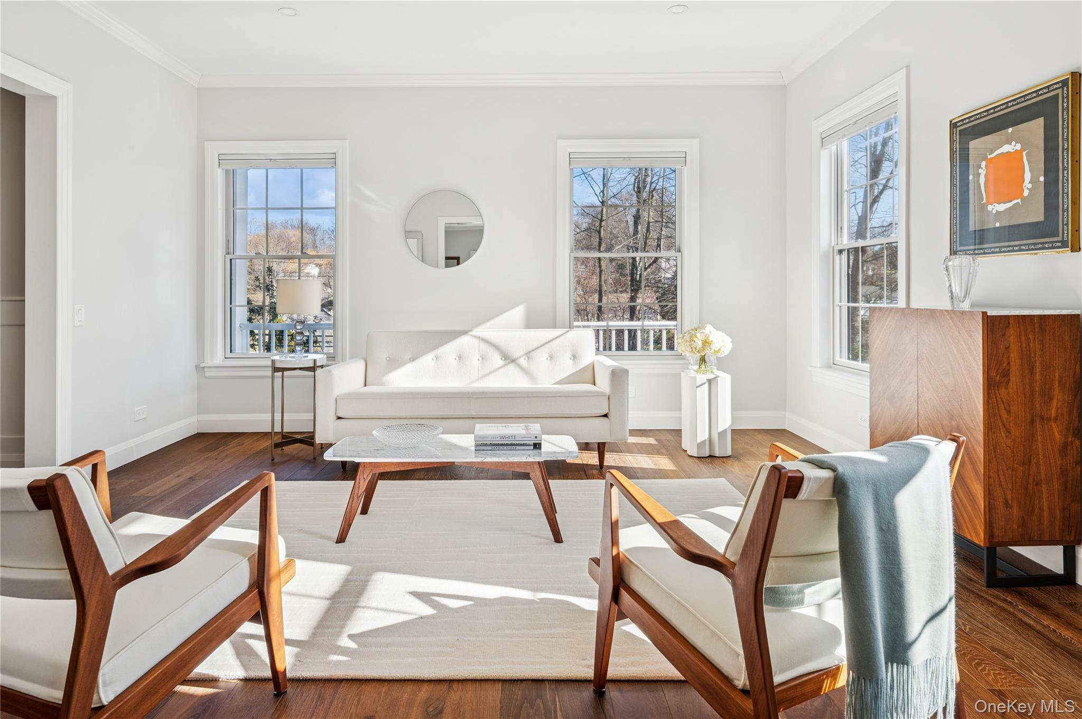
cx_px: 541
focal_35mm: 20
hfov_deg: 84.0
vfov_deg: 61.8
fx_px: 601
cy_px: 360
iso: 200
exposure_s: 1/20
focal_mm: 20
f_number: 11
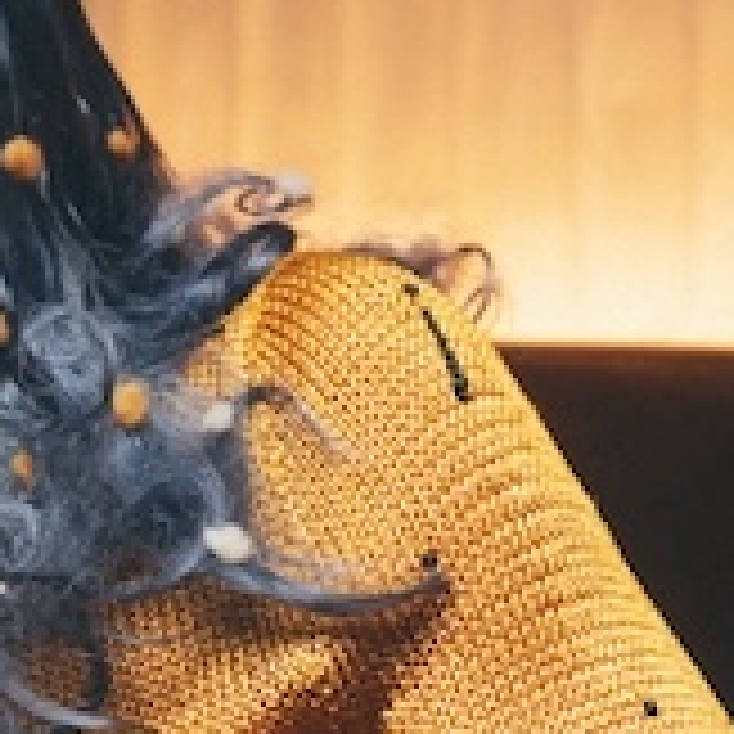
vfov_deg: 10.1
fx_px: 4126
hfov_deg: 10.0
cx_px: 842
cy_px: 680
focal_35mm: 172
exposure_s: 1/250
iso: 800
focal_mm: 33
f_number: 2.8
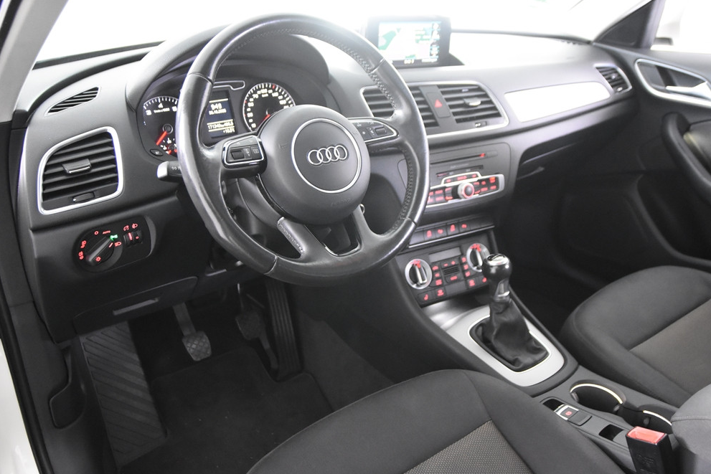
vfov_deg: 42.3
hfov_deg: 60.3
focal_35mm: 31
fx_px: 612
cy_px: 242
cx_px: 349
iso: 5000
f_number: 2.8
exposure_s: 1/30
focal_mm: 20
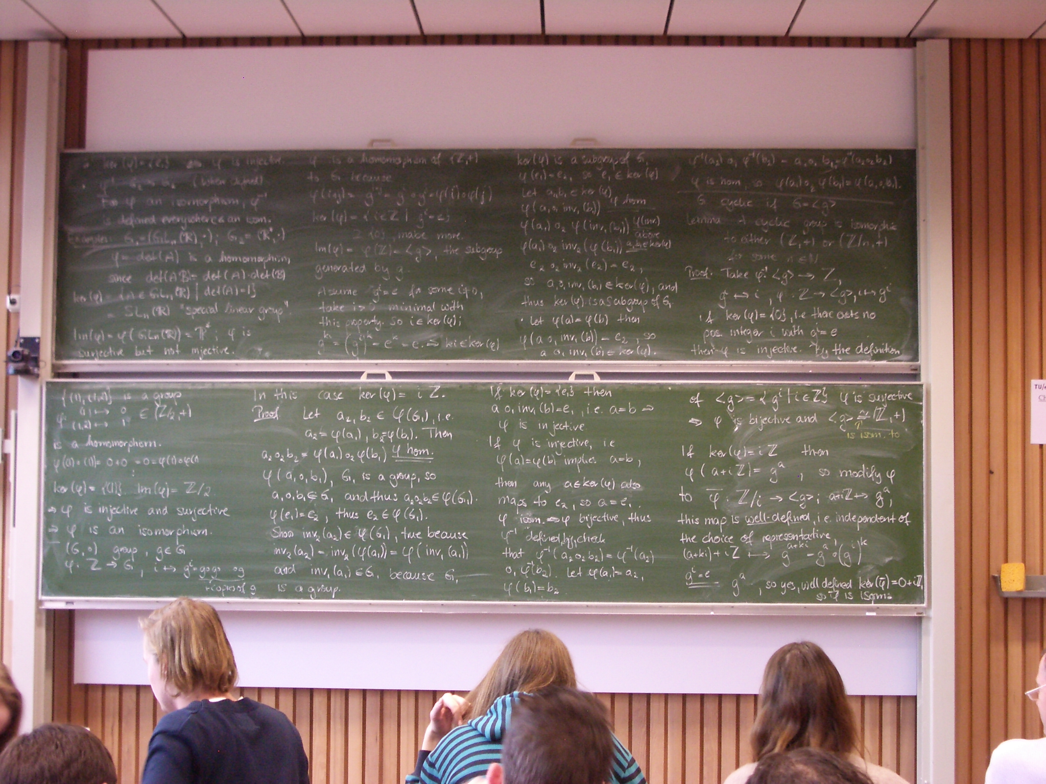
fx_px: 1481
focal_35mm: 49
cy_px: 392
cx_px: 523
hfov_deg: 38.9
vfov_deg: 29.7
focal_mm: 8.2
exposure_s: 1/15
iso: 200
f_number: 3.1
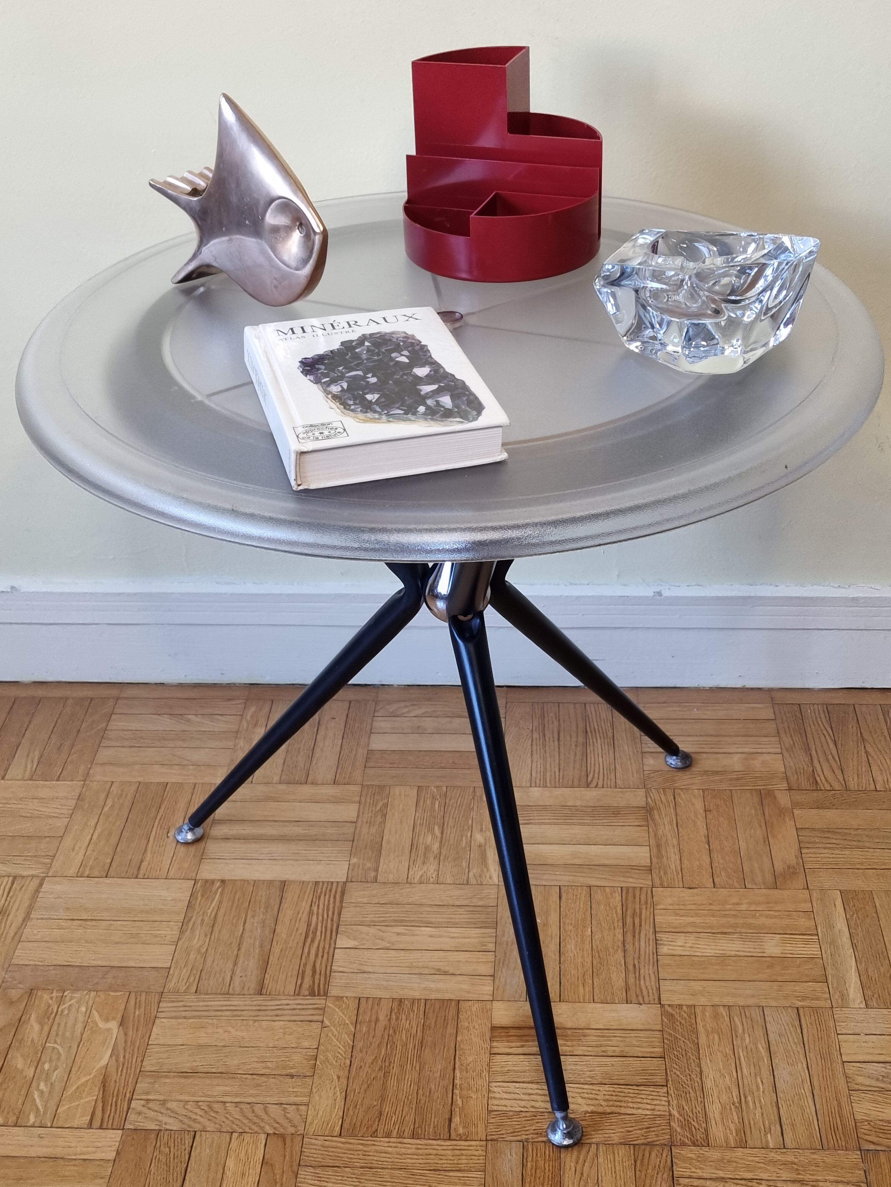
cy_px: 594
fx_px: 892
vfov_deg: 67.3
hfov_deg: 53.1
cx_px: 446
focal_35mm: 26
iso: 160
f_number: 1.8
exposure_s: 1/100
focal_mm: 5.4
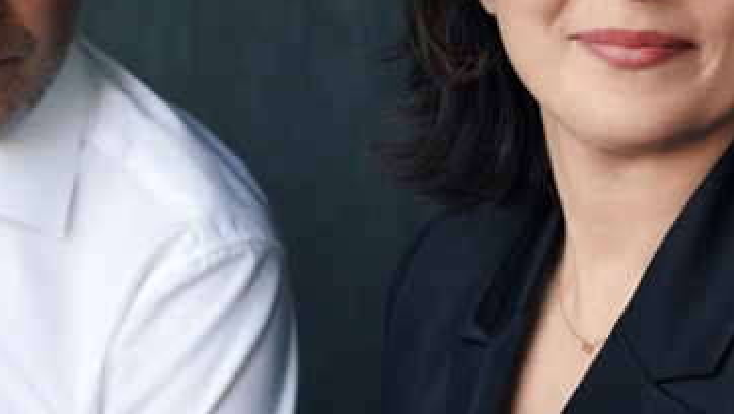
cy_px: 129
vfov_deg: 9.9
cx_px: 341
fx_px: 2376
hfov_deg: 17.6
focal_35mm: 122
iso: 800
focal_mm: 58
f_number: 5
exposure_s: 1/200
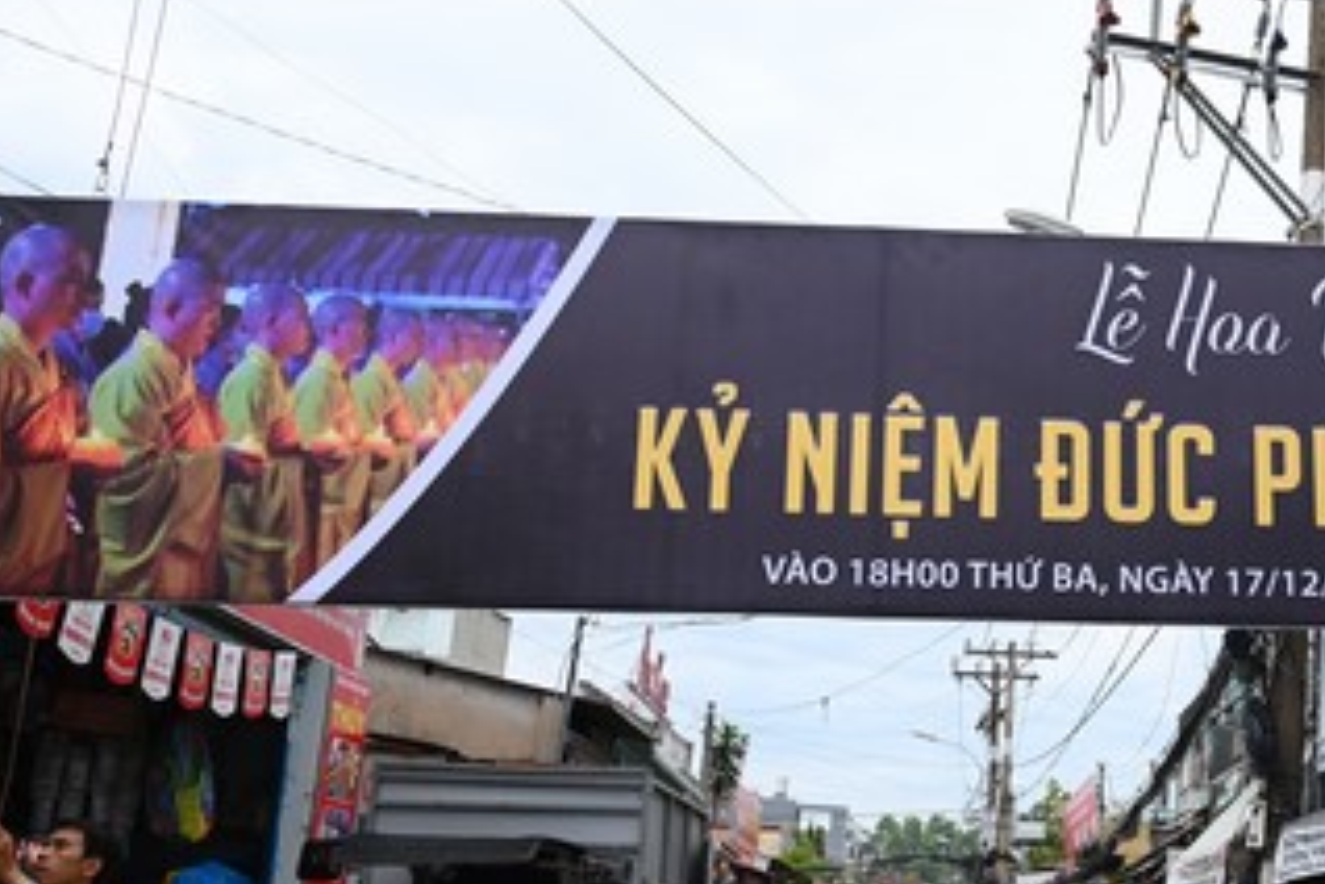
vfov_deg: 27.5
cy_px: 509
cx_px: 1050
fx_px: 1803
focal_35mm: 49
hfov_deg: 38.9
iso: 800
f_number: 5
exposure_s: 1/160
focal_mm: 24
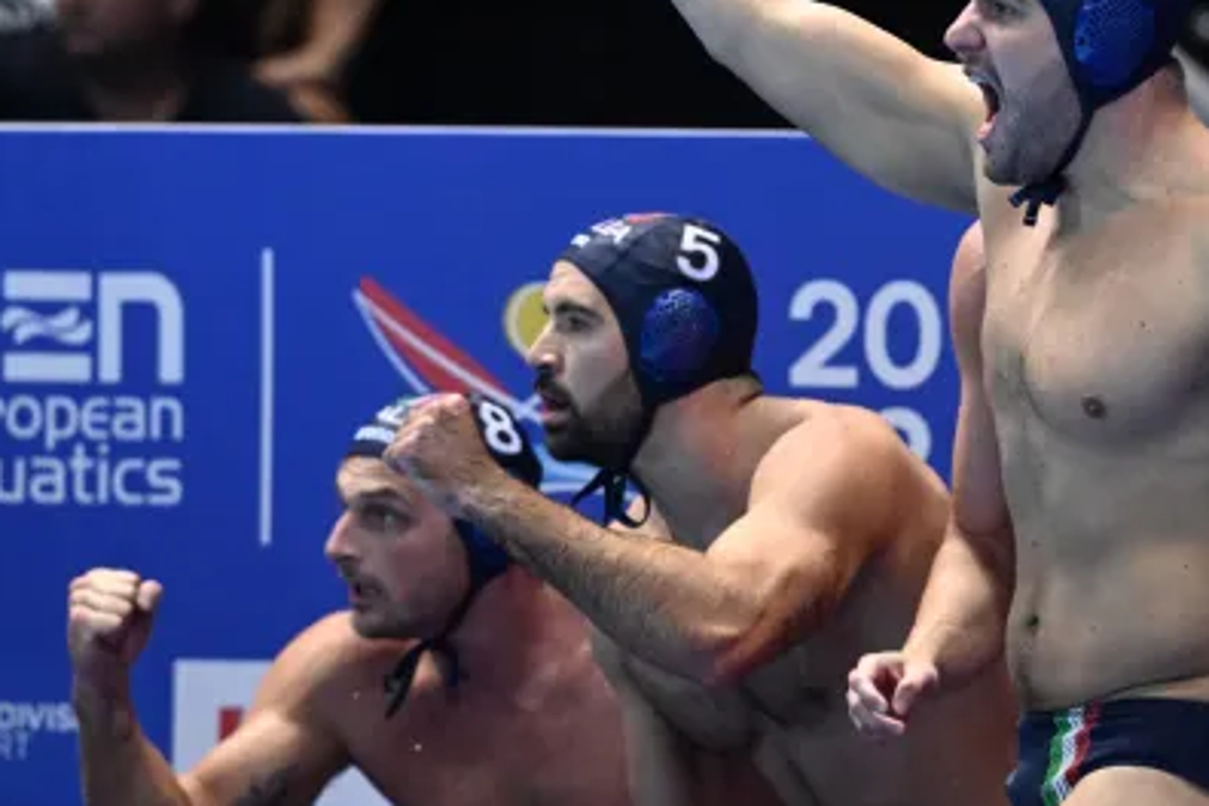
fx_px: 25790
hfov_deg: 2.7
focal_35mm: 768
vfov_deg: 1.8
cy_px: 252
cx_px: 910
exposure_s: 1/1000
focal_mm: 400
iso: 5000
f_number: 4
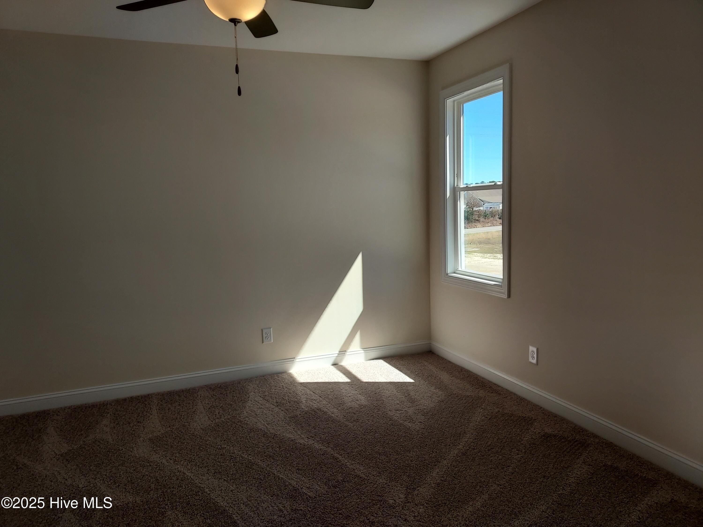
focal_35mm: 24
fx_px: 487
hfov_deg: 71.6
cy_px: 264
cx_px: 352
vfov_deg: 56.8
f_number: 1.8
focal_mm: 4.6
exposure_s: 1/237
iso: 40
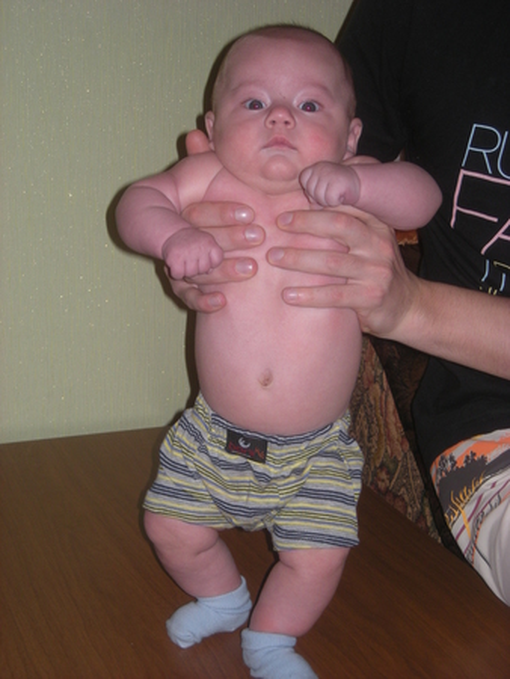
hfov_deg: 21.6
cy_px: 340
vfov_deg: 28.5
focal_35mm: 68
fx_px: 1335
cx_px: 255
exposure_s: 1/60
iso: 72
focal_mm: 11
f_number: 3.7
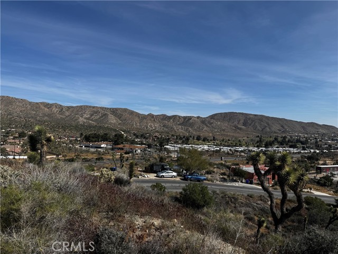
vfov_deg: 56.8
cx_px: 169
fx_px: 234
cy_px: 127
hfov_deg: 71.6
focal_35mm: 24
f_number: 1.78
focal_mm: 6.76
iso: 80
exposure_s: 1/7092
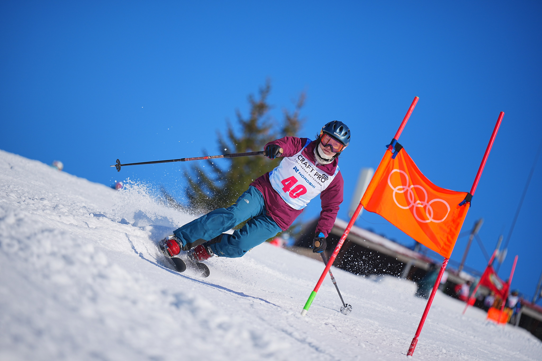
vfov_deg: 8.7
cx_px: 271
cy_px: 180
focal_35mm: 157
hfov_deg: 13.1
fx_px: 2364
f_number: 2.8
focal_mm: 157
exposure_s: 1/4000
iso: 100
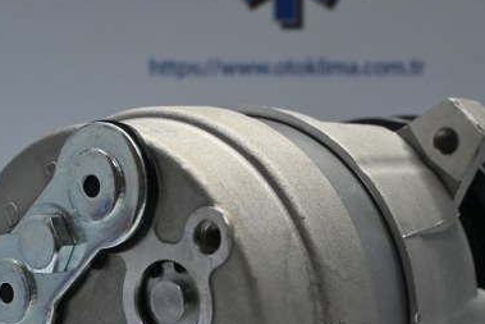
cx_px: 258
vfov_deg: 17.0
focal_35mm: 79
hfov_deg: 25.6
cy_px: 293
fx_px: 1065
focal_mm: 25
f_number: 4.2
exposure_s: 1/125
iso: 900
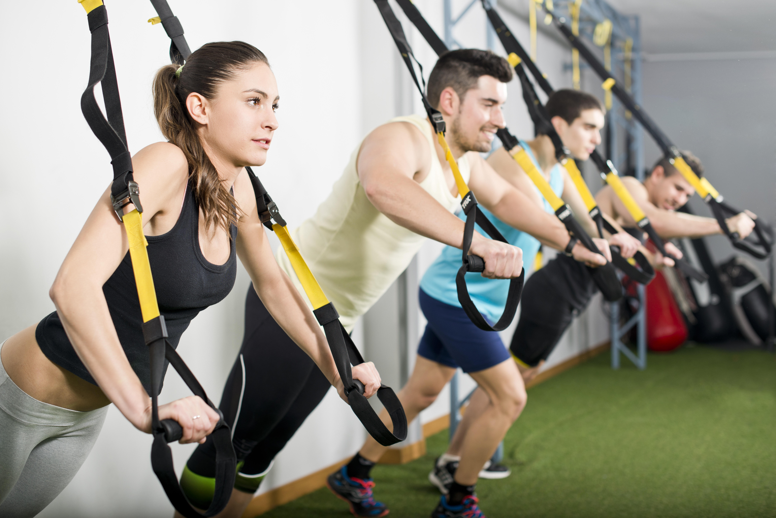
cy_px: 259
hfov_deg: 39.6
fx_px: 1078
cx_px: 388
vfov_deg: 27.0
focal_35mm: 50
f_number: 3.2
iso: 100
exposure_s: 1/160
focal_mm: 50
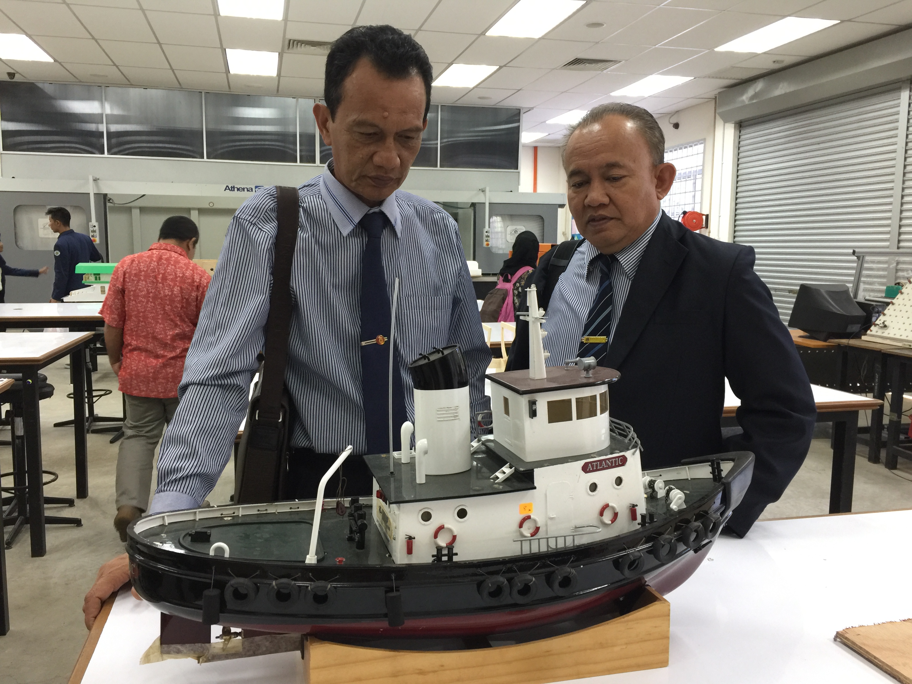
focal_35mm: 29
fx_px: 764
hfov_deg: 61.7
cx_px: 456
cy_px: 342
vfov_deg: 48.2
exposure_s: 1/17
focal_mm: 4.15
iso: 64
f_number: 2.2
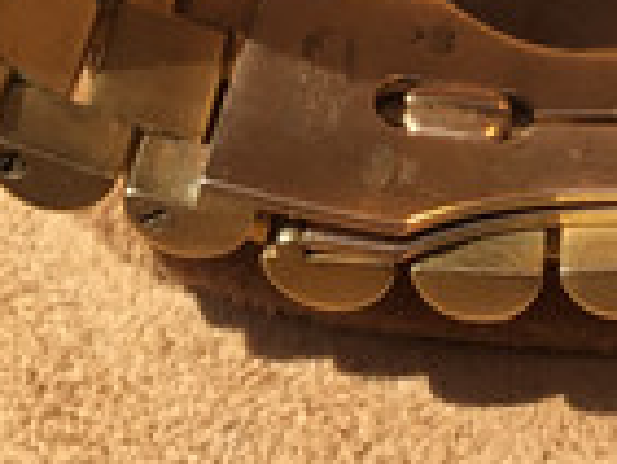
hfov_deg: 13.9
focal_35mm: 141
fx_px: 2515
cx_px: 516
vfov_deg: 10.0
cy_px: -346
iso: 25
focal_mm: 3.3
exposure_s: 1/1116
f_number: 2.4
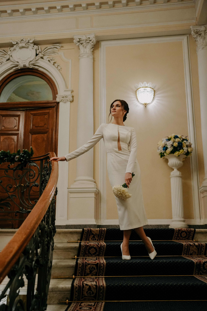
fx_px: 302
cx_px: 104
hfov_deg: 37.9
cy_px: 156
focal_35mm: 35
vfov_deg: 54.4
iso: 2500
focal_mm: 35
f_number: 3.2
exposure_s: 1/500
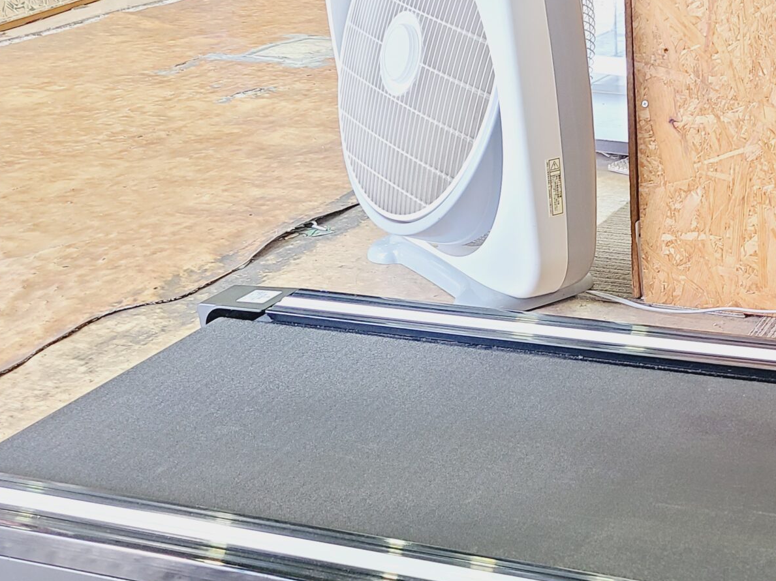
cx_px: 680
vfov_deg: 25.3
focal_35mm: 56
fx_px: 1255
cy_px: 525
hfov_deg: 32.8
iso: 125
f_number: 1.8
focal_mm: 5.4
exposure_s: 1/50
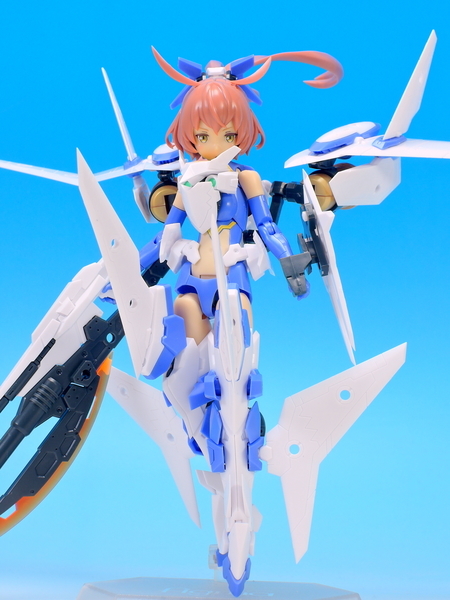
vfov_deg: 20.7
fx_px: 1647
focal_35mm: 95
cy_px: 300
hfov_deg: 15.6
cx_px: 225
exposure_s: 1
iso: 80
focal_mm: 20.2
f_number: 7.1
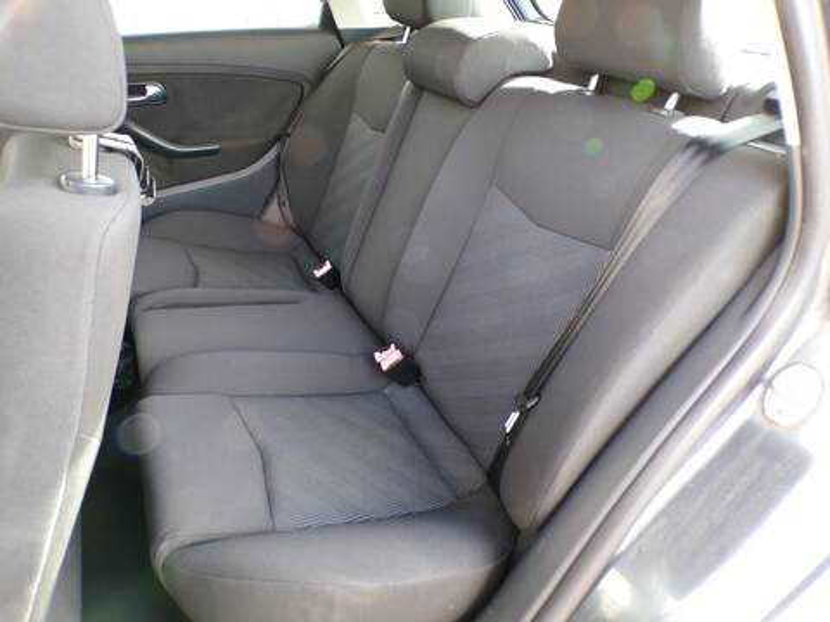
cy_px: 311
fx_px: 575
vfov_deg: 56.8
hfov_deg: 71.6
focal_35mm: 24
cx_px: 415
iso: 174
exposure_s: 1/34
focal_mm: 4.3
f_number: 3
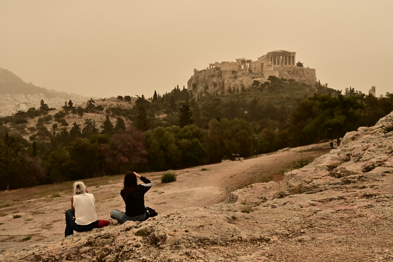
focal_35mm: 46
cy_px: 131
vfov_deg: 29.2
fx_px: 502
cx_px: 196
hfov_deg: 42.7
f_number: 4
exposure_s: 1/1000
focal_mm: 31
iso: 400
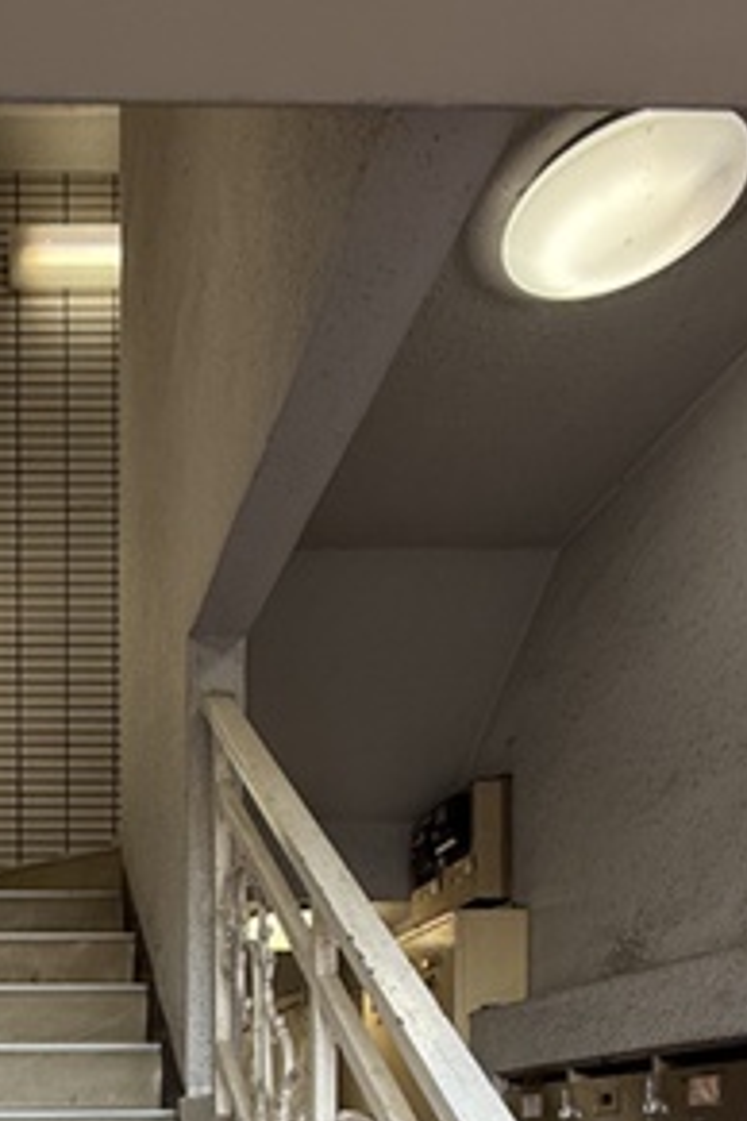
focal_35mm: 35
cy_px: 1190
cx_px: 2
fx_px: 1089
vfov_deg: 43.9
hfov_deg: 34.5
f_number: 2.2
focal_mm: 2.22
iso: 125
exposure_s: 1/100
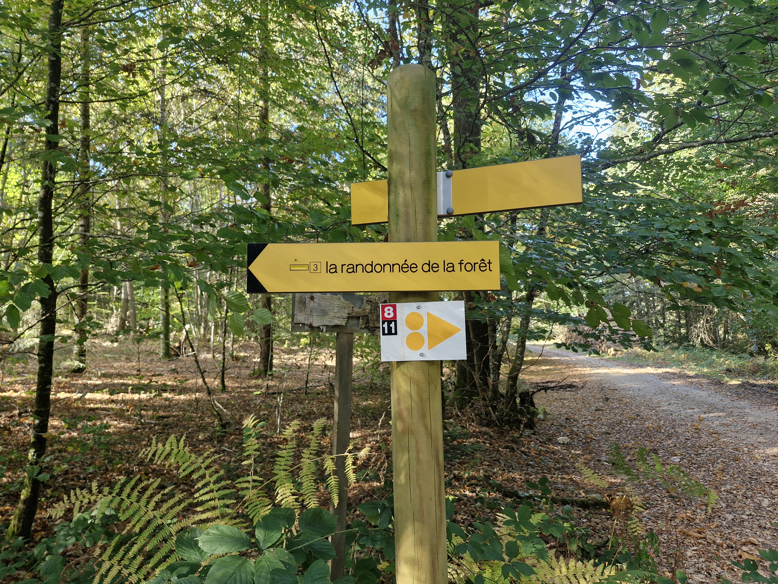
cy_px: 292
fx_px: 517
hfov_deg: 73.9
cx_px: 389
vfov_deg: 58.9
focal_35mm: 23
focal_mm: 5.54
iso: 125
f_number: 1.8
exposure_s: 1/100
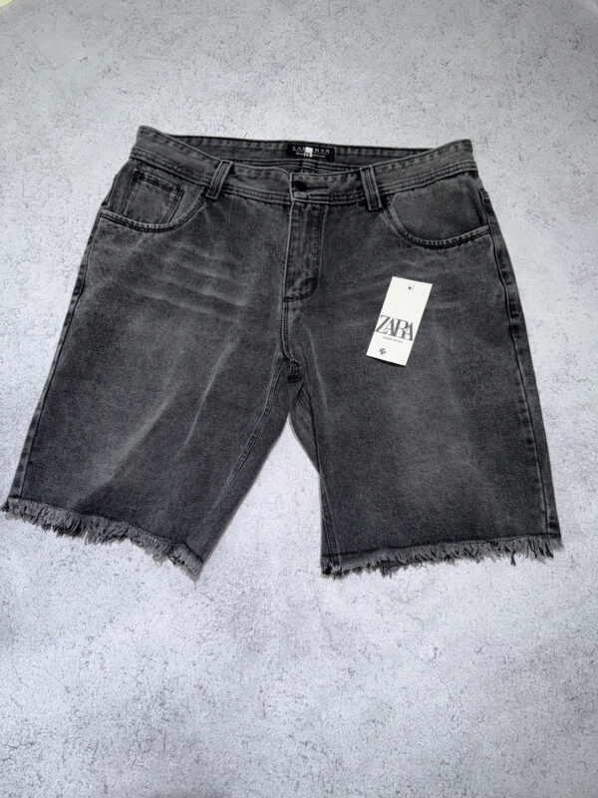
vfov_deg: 71.6
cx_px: 299
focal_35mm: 24
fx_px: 553
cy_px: 399
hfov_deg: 56.8
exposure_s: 1/56
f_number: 1.78
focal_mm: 6.76
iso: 64
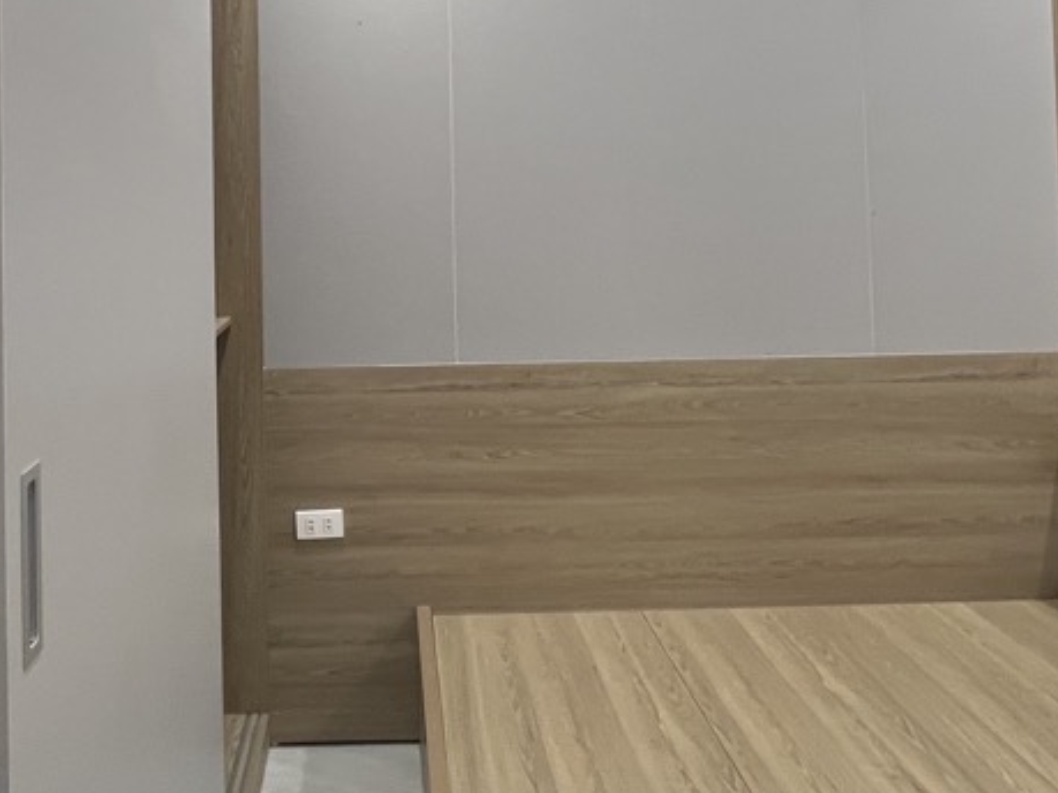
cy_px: 164
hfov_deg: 60.8
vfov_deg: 45.8
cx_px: 390
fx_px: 886
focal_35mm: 29
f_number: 1.8
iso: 250
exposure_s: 1/81
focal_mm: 1.57
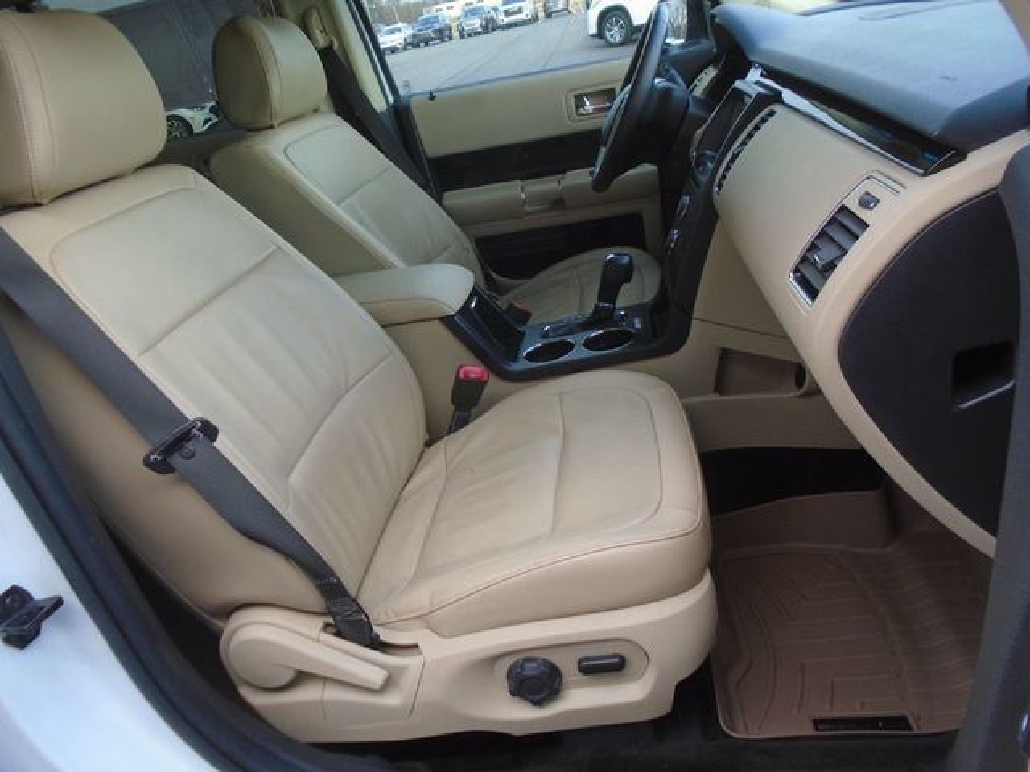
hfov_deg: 67.3
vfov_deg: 53.1
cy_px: 386
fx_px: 774
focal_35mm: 26
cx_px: 515
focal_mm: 4.6
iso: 100
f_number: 3.2
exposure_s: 1/60
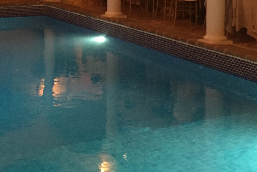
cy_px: -63
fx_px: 628
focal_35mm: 88
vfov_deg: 14.7
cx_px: 155
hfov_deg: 23.1
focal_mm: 4.15
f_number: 2.2
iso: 250
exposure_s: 1/17
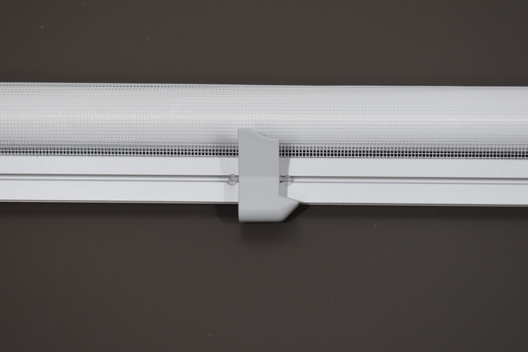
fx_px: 1144
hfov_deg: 26.0
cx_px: 264
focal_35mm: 78
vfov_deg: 17.5
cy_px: 176
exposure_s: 1/100
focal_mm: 52
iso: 400
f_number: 5.6
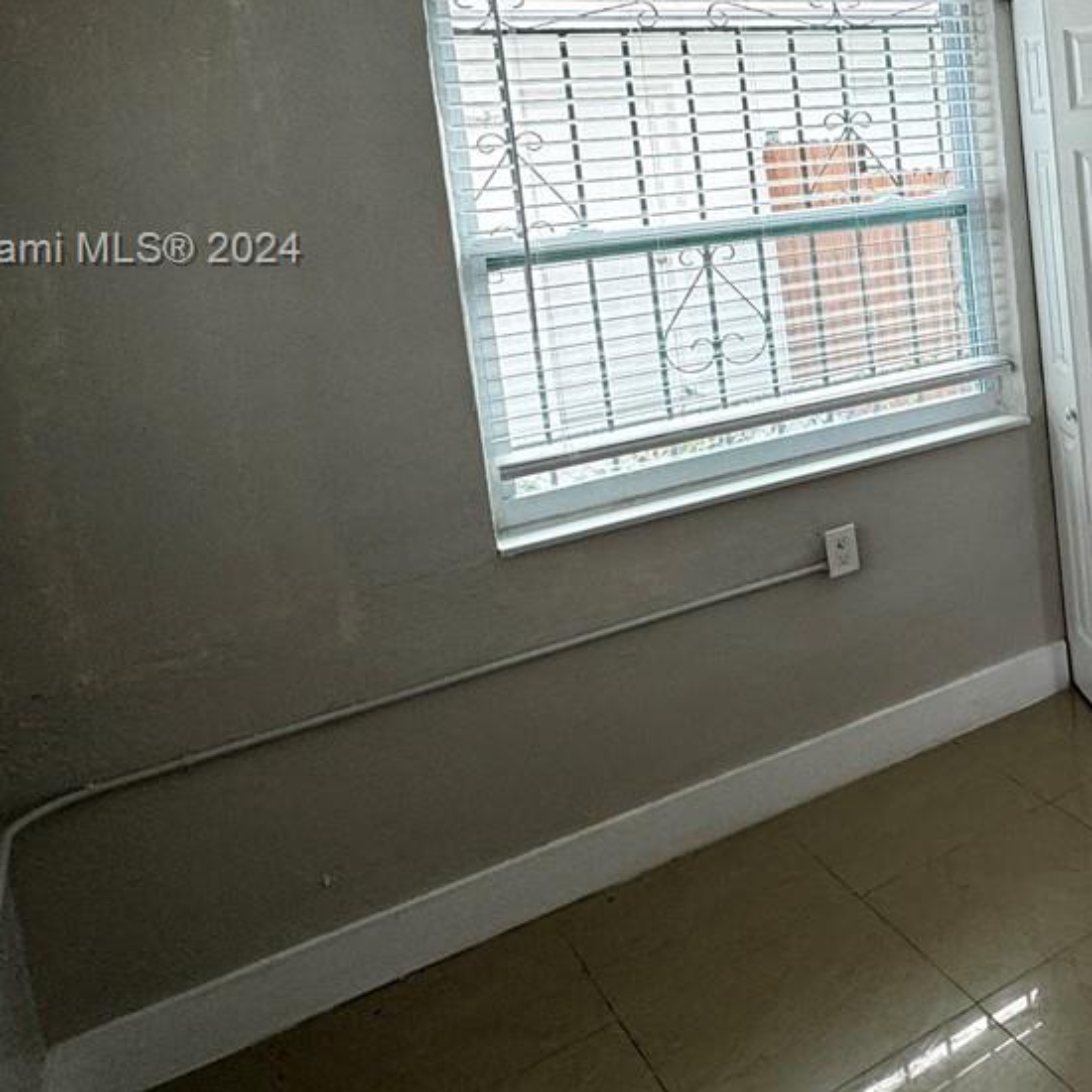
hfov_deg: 37.1
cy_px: 252
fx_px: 1285
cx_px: 1255
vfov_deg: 44.3
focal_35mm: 36
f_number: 2.2
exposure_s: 1/99
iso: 64
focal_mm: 2.22
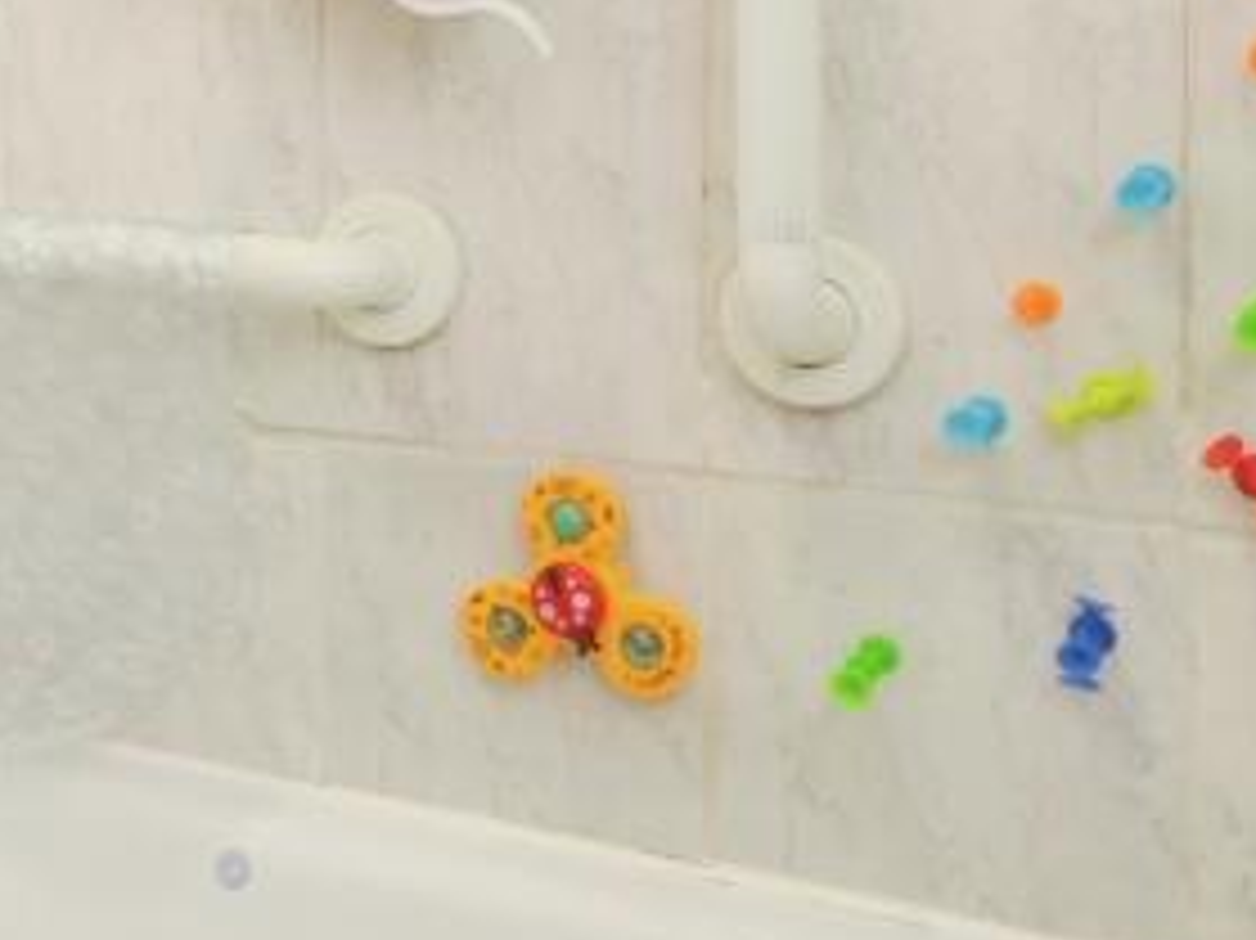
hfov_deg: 28.5
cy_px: 83
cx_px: -162
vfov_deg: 23.4
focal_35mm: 61
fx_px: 2208
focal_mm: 11.5
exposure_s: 1/60
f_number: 5
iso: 200
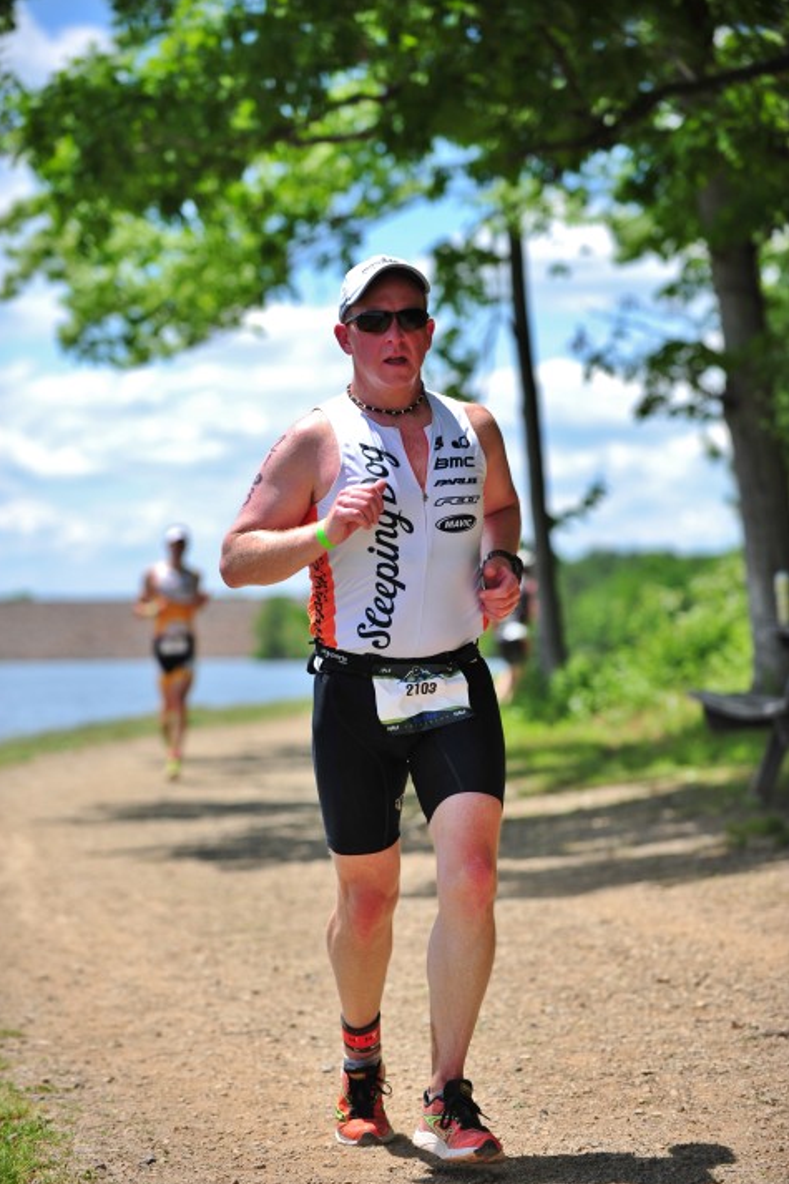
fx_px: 3486
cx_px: 393
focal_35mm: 106
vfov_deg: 19.3
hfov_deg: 12.9
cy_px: 591
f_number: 3.2
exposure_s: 1/1250
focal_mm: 105
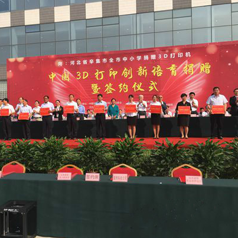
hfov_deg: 46.9
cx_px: 93
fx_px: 272
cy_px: 118
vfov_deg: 47.2
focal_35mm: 35
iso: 25
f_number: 2.2
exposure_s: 1/1282
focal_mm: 4.15
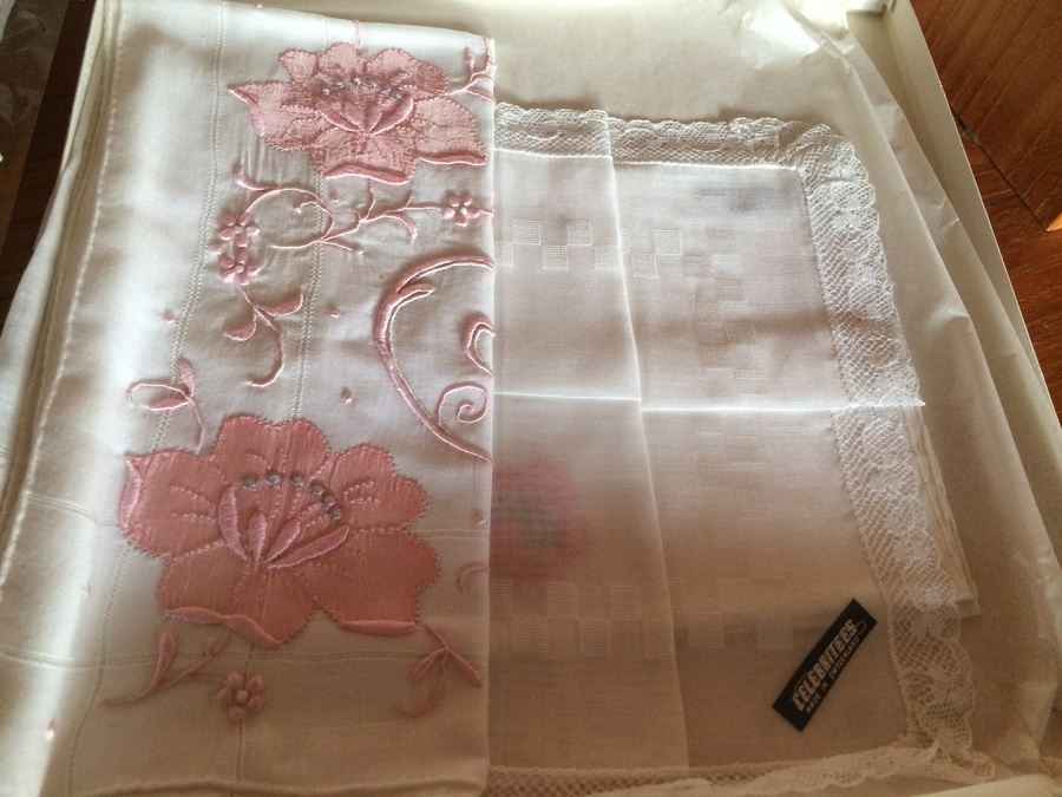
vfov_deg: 46.8
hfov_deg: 60.0
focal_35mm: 30
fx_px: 920
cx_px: 531
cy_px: 398
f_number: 2.2
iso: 160
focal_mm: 4.12
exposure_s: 1/30
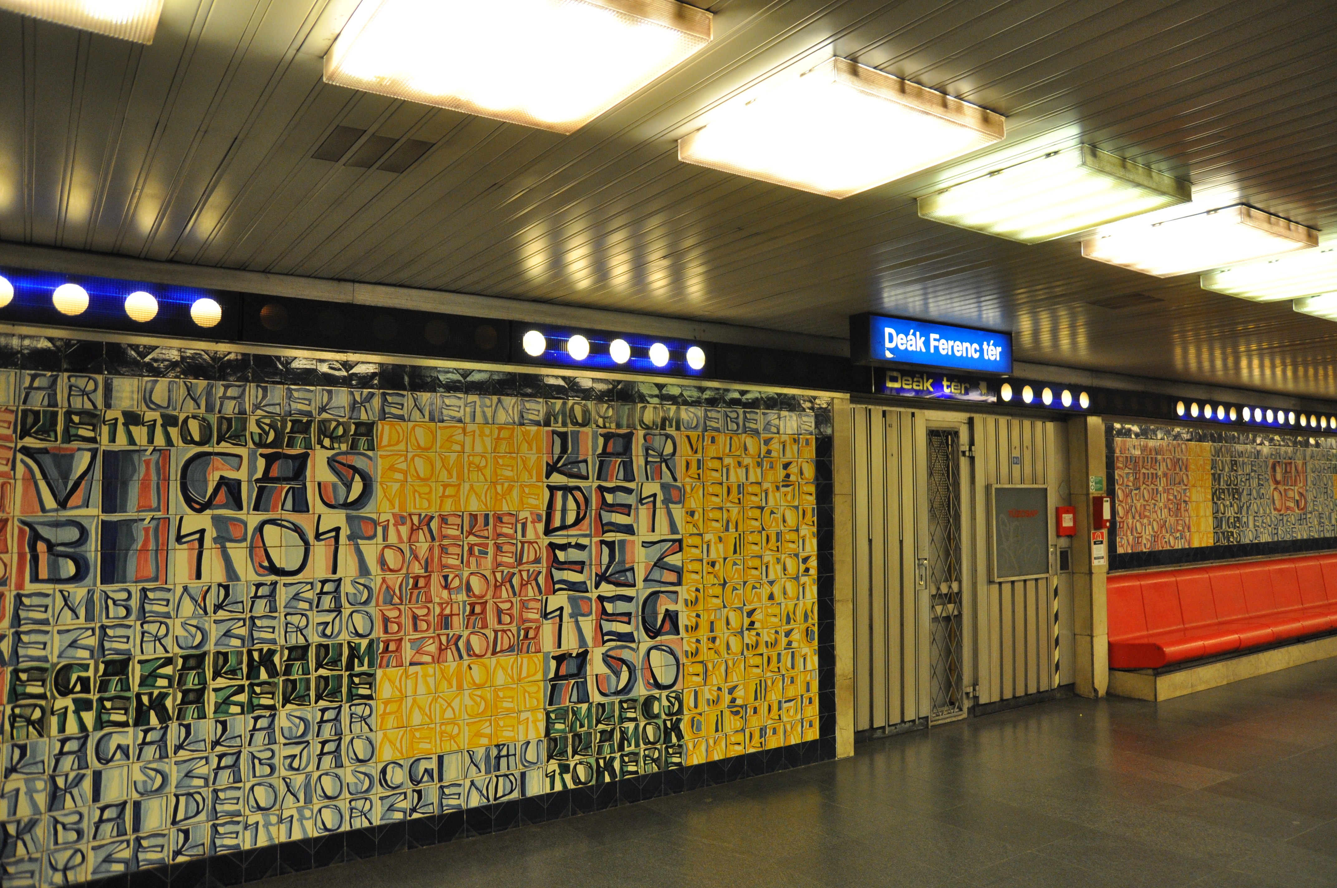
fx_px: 946
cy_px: 444
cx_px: 668
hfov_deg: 70.5
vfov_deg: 50.3
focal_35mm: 26
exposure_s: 1/50
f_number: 3.5
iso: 800
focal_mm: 17
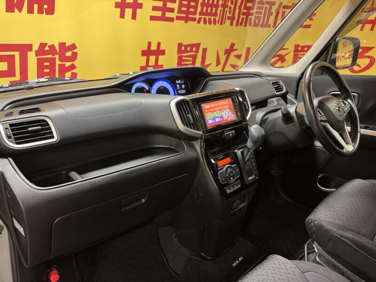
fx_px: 261
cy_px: 141
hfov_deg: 71.6
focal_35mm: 24
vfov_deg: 56.8
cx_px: 188
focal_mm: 6.76
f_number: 1.78
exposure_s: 1/50
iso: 320
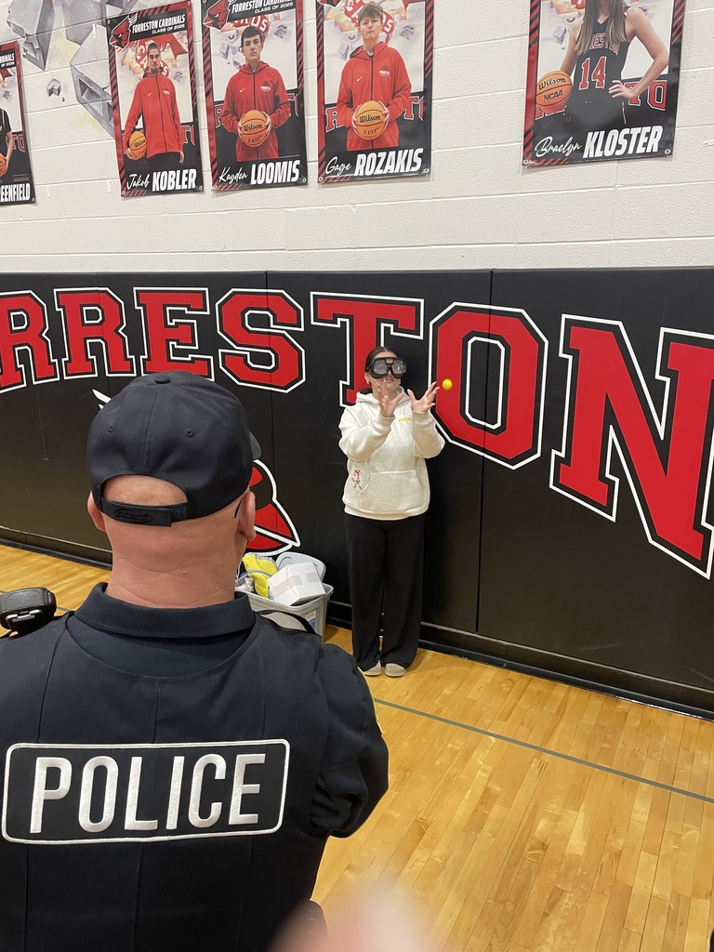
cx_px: 357
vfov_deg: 67.3
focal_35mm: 26
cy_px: 476
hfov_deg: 53.1
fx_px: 715
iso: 160
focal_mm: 4.2
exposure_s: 1/60
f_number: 1.6
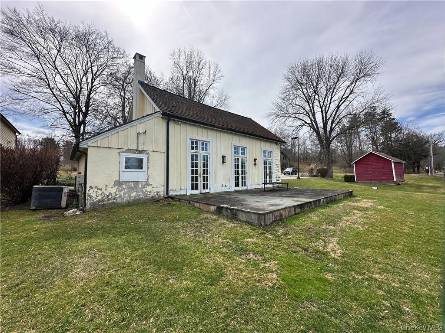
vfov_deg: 85.7
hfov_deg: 102.1
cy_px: 166
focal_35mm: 14
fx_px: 180
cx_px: 222
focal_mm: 2.22
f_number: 2.2
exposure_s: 1/1742
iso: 50
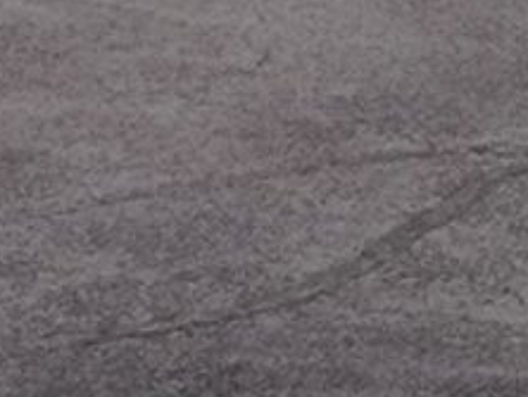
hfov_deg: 9.4
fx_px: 2703
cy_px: -745
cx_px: 1421
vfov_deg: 7.5
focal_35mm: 177
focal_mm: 4.25
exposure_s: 1/5296
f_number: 1.7
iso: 50
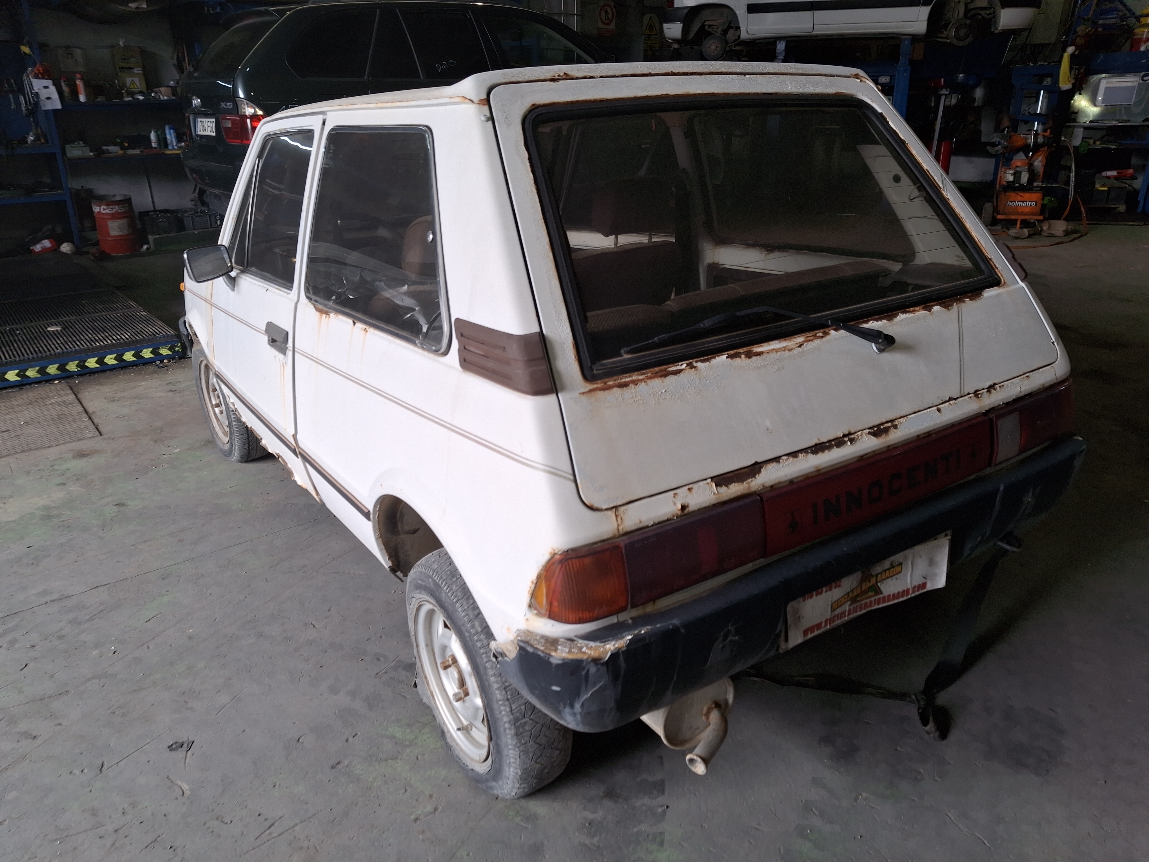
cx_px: 574
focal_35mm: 25
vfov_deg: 54.9
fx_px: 830
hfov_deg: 69.4
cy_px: 431
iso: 25
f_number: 1.8
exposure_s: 1/100
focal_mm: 4.69
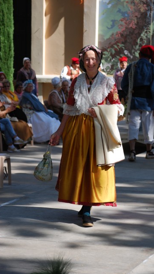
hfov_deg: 9.3
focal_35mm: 130
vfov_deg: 16.5
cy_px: 137
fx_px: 944
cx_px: 91
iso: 140
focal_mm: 82
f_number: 5.6
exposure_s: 1/500
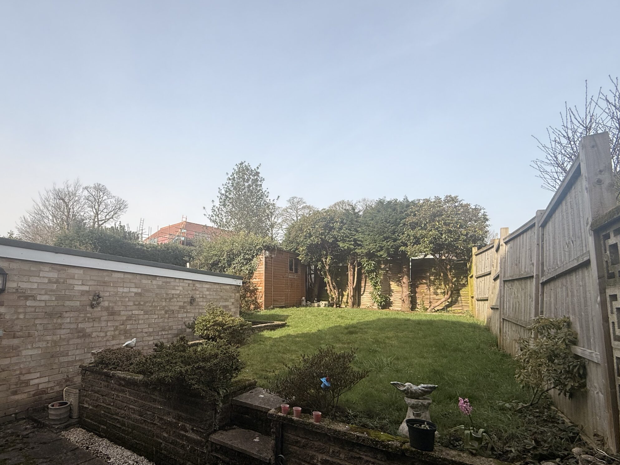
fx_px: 322
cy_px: 268
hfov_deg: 86.7
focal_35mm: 18
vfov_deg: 71.2
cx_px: 249
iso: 50
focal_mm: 2.22
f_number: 2.2
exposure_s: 1/1339
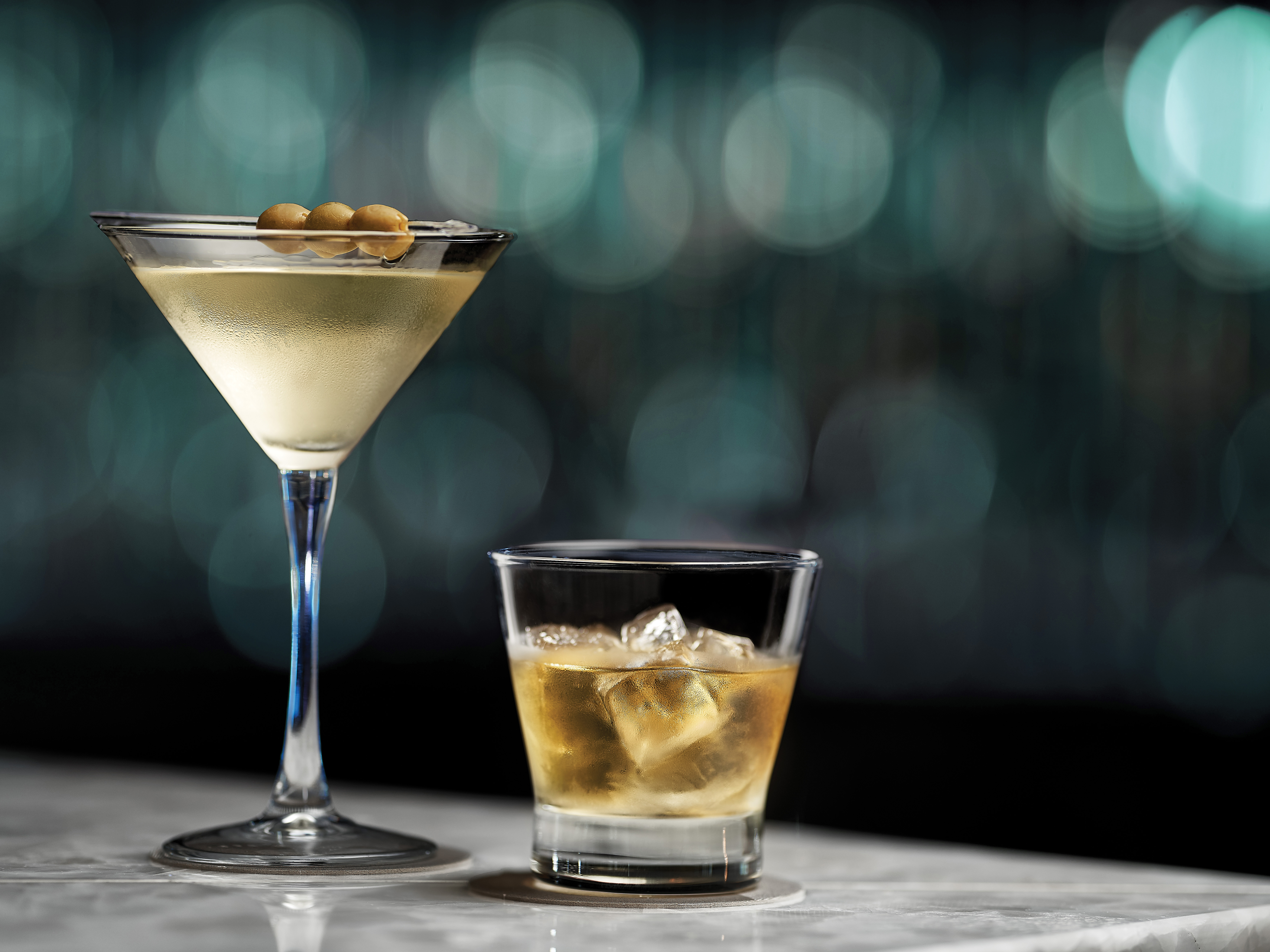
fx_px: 5393
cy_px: 475
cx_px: 597
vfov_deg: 10.1
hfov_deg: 13.4
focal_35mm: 147
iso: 100
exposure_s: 1/160
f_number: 2.2
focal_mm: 135
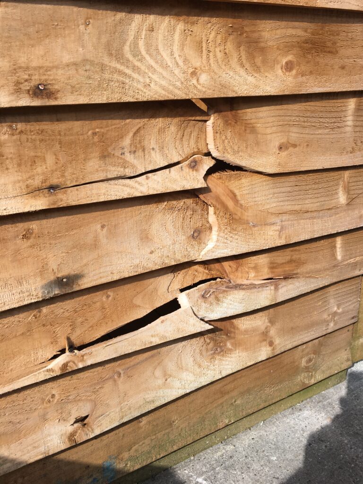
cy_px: 242
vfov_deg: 61.7
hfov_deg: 48.2
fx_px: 405
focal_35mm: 29
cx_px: 182
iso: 25
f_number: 2.2
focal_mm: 4.15
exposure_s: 1/403
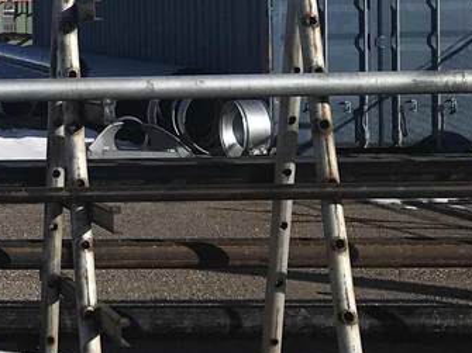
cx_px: -400
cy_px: 56
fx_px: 1458
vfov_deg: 13.7
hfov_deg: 15.5
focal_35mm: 107
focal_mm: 3.99
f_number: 1.8
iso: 20
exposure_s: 1/3546
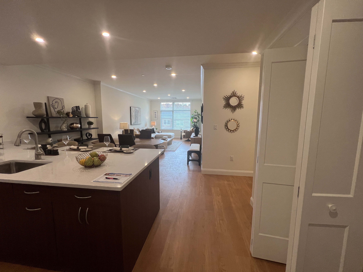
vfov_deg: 89.9
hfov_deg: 106.2
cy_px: 136
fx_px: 136
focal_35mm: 13
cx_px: 182
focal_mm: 1.57
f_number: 1.8
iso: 100
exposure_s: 1/100
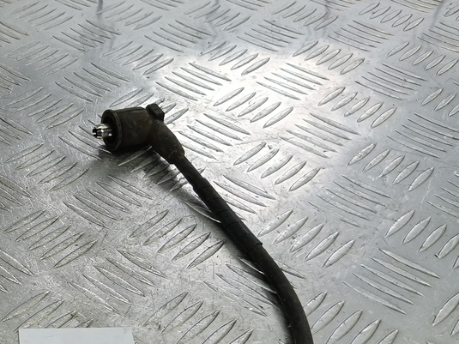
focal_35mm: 44
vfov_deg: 31.6
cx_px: 21
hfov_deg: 39.0
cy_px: 294
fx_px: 583
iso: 109
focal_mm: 4.11
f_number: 1.6
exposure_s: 1/100
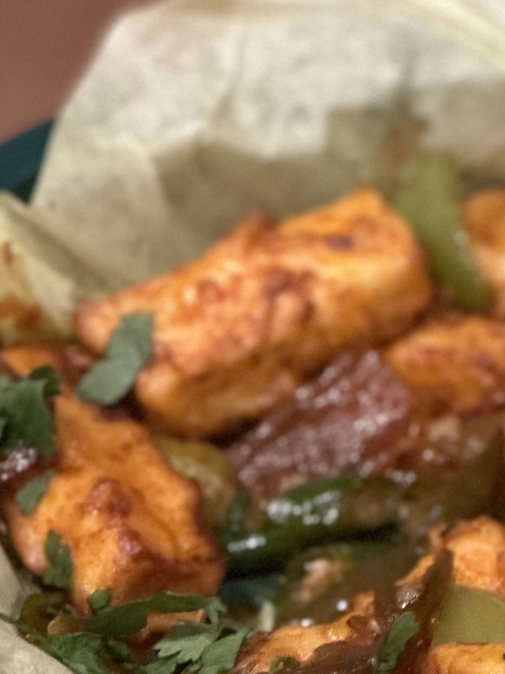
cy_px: 146
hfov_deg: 5.0
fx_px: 5719
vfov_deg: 6.7
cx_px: 729
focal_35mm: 294
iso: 400
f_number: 2.8
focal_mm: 9
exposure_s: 1/20
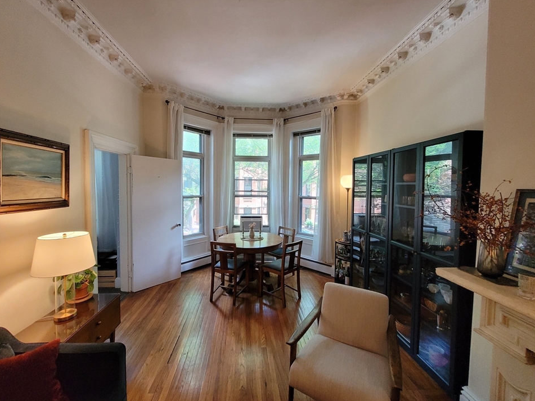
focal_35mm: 14
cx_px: 262
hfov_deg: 102.1
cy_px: 196
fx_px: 216
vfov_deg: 85.6
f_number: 2.2
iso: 250
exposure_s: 1/60
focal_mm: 1.74
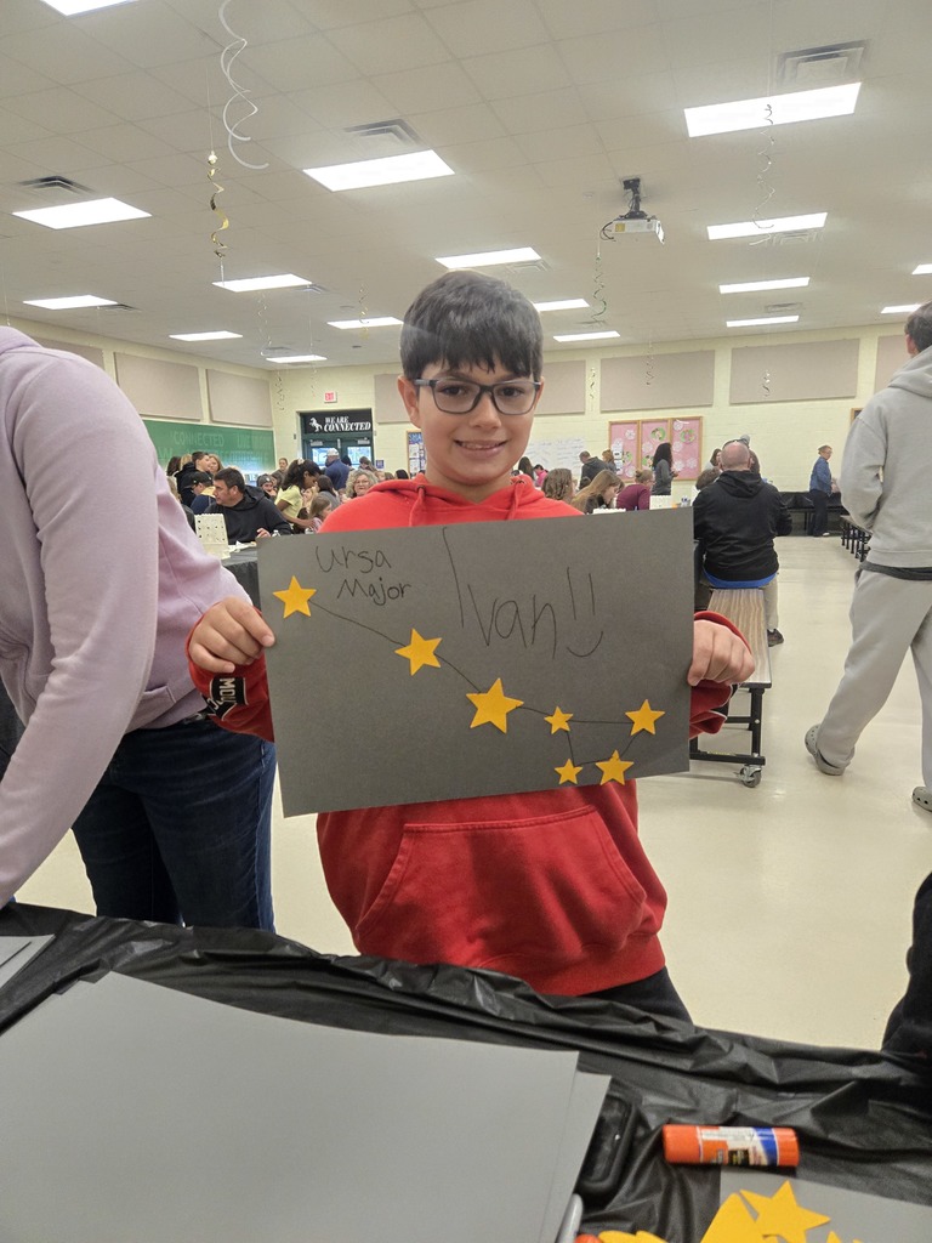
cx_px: 466
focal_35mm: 23
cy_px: 622
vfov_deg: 73.9
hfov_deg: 58.9
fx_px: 826
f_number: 1.8
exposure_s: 1/120
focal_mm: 5.4
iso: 500
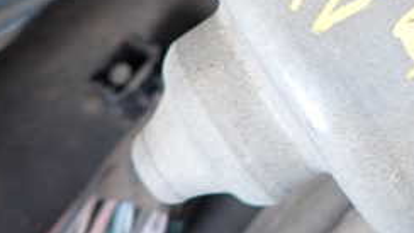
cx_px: 489
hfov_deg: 27.8
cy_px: -143
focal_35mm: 67
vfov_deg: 16.1
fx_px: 735
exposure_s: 1/40
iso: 200
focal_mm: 4.5
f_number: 2
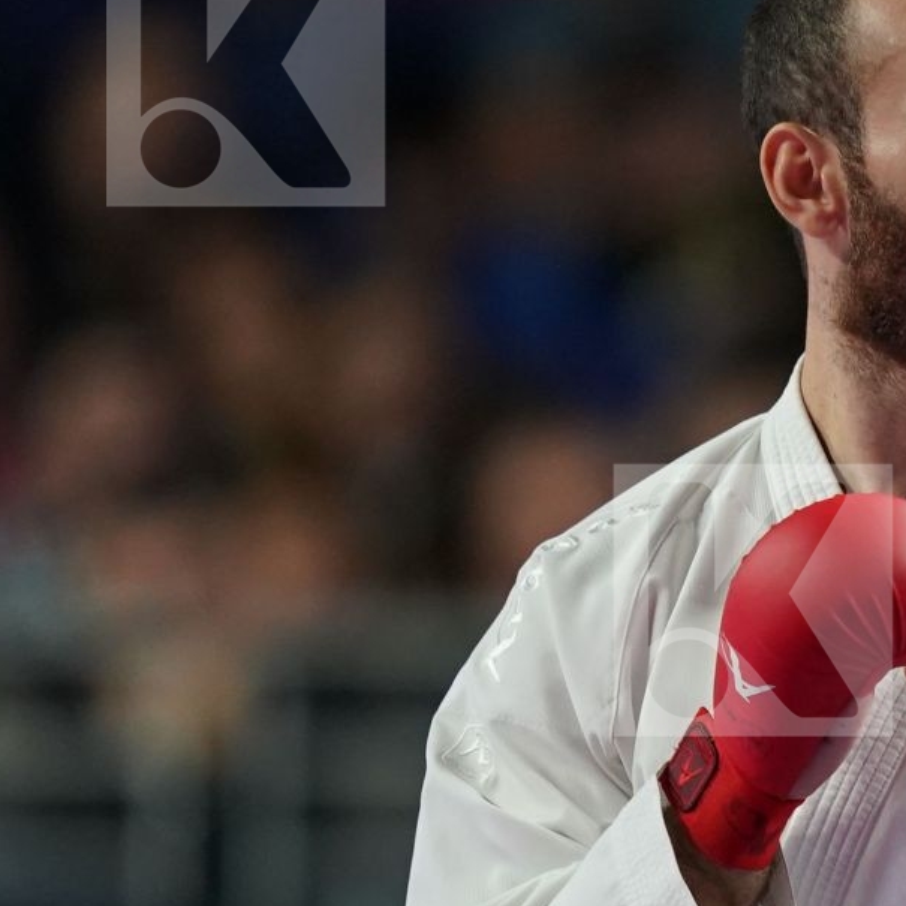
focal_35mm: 1516
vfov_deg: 1.2
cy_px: 601
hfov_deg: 1.2
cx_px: 1261
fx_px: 44891
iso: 2000
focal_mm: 400
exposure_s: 1/1000
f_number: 2.8
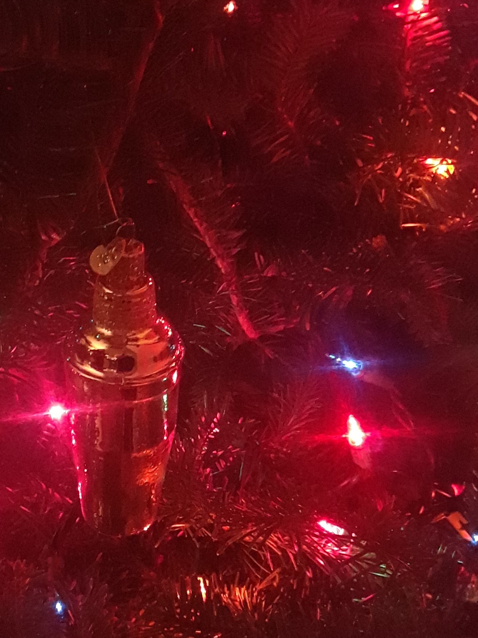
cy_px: 329
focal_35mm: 50
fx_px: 921
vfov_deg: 38.2
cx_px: 136
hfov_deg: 28.8
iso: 400
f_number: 1.9
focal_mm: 2.47
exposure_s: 1/15
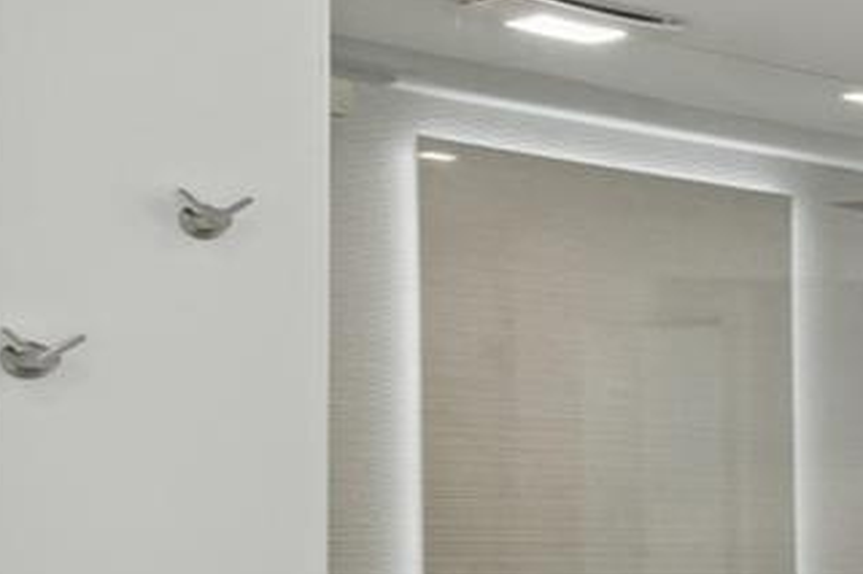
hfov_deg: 14.6
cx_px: 2139
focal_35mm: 75
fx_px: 1797
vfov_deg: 17.9
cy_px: 520
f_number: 7.1
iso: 100
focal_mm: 10
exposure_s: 1/15
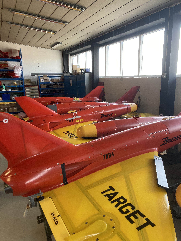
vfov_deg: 63.4
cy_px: 120
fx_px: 195
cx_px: 90
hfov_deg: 49.8
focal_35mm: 28
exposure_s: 1/78
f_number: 1.8
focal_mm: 3.99
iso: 80
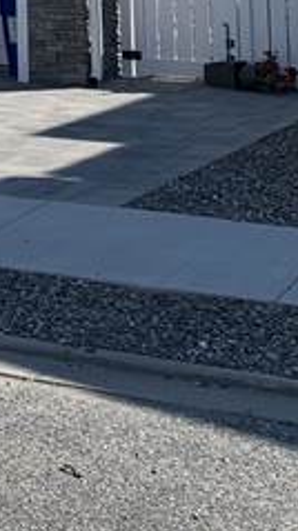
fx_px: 1605
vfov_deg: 17.1
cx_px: -338
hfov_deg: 9.7
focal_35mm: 114
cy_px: -258
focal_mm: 4.25
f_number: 1.8
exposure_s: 1/2257
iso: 25
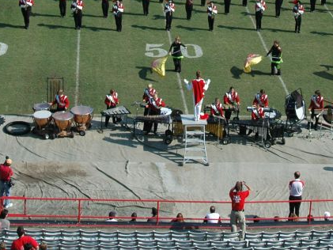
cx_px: 181
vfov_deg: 14.8
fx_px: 943
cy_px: -16
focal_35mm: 98
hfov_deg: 20.0
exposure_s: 1/320
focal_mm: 28
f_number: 9
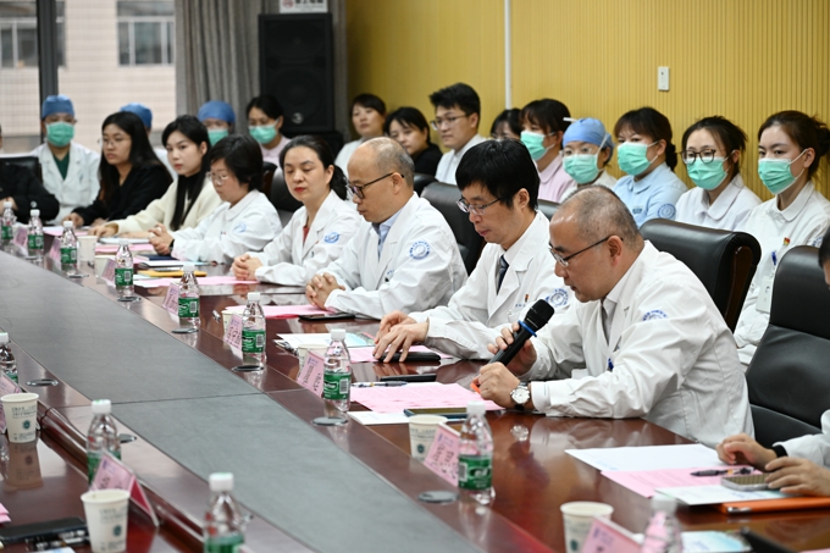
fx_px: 1821
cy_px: 276
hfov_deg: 25.7
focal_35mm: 79
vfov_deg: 17.3
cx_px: 415
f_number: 4
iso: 500
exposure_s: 1/80
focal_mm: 79
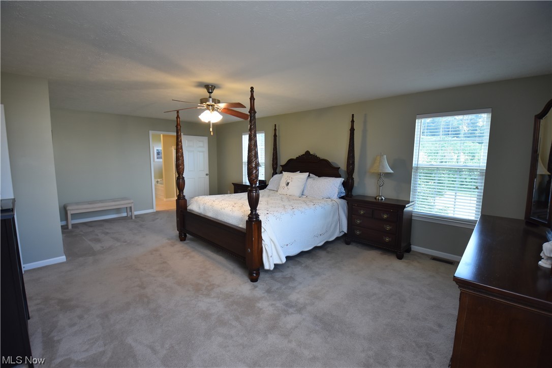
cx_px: 276
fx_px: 230
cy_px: 184
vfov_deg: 77.3
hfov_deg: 100.4
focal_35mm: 15
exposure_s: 1/60
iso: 500
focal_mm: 10
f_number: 4
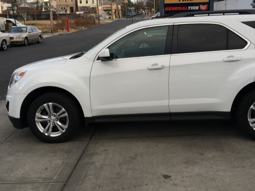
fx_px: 339
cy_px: 73
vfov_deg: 31.4
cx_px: 150
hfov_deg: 41.1
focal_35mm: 46
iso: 32
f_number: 2.2
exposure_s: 1/100
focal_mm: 4.15
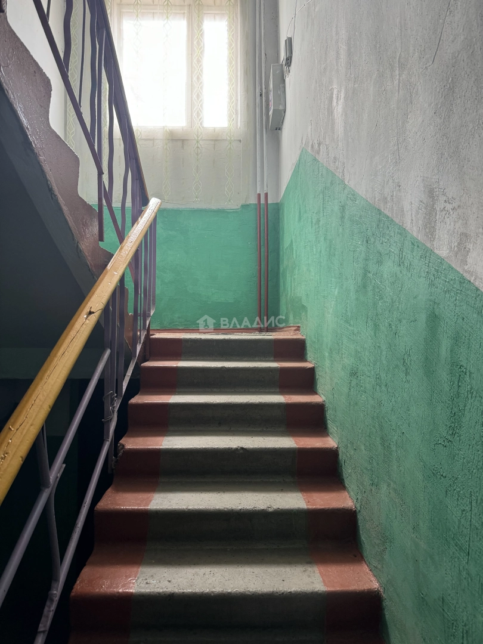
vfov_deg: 71.6
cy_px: 322
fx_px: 446
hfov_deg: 56.8
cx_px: 242
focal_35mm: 24
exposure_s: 1/65
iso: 200
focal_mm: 6.76
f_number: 1.78
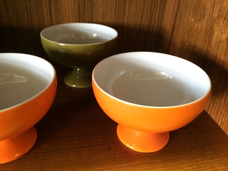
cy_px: 86
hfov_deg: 60.0
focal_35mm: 30
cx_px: 114
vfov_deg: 46.8
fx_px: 198
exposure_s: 1/24
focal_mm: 4.12
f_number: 2.2
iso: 320
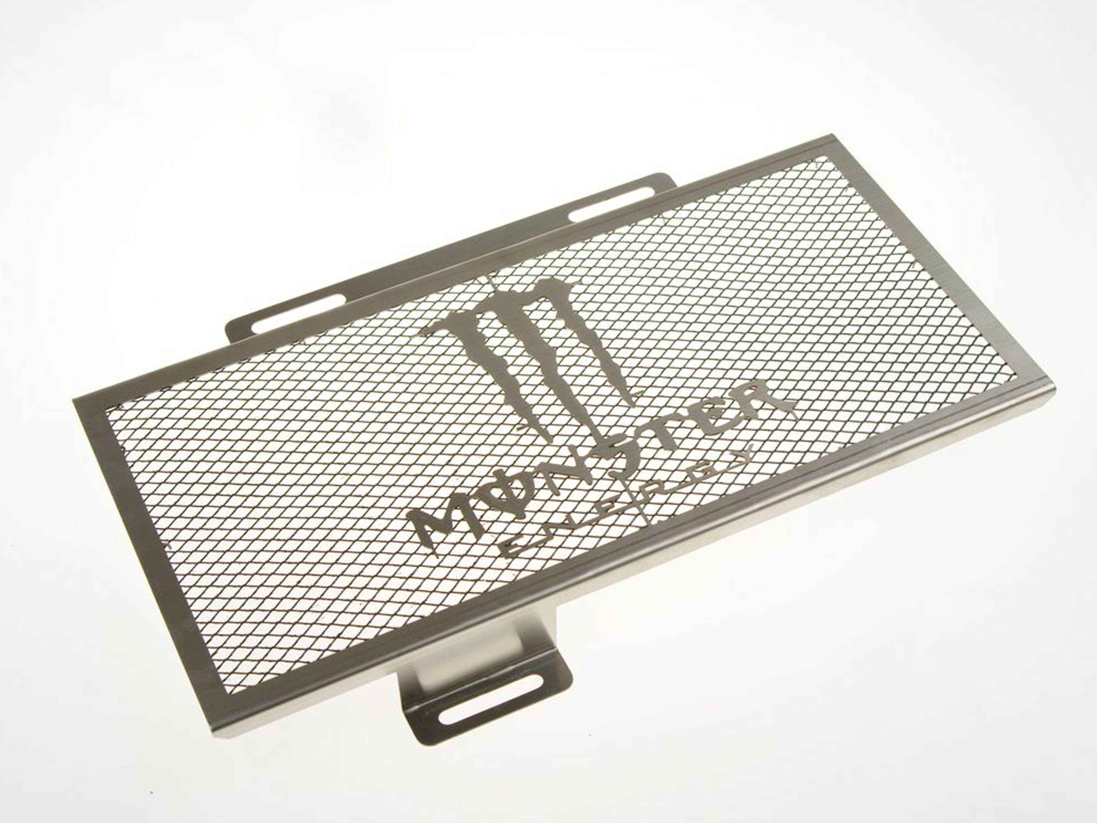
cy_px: 412
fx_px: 1901
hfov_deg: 32.2
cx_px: 548
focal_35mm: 60
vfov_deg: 24.4
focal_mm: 12.8
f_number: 5
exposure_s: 1/8
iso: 80
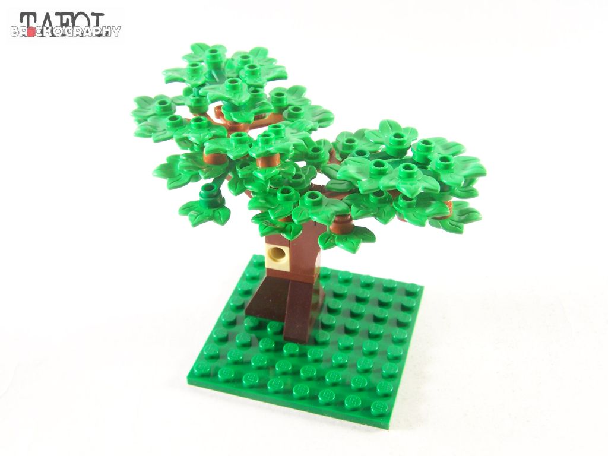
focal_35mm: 40
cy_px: 228
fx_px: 703
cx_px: 304
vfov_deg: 36.0
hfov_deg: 46.8
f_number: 3.2
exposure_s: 1/30
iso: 200
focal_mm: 6.7
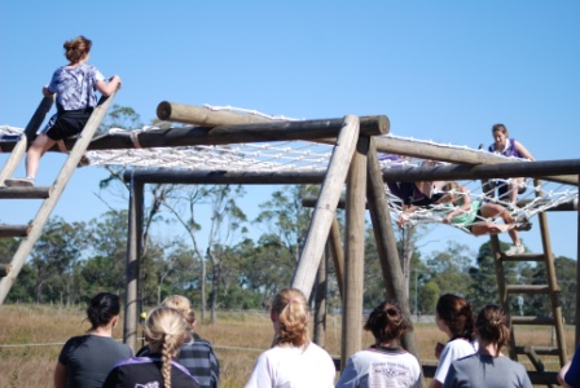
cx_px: 290
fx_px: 1694
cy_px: 194
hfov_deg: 19.4
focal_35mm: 105
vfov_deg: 13.1
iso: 100
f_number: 5.6
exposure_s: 1/500
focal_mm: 70
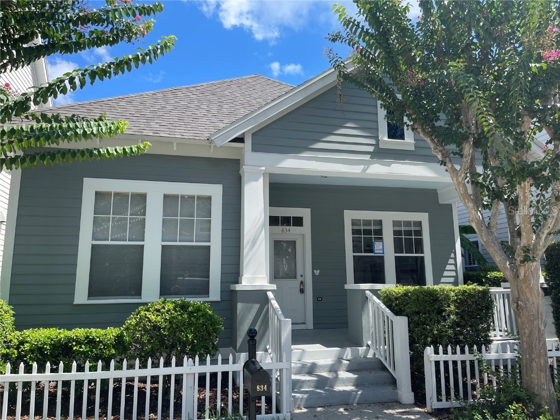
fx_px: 421
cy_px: 210
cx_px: 280
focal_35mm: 26
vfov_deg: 53.1
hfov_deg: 67.3
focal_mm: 5.1
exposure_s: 1/1553
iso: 32
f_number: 1.6
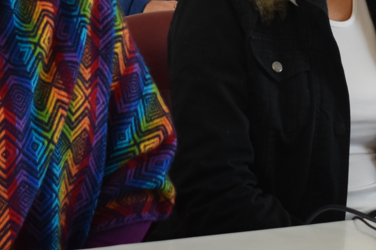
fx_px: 2475
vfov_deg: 5.8
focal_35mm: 237
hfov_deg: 8.7
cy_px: 82
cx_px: 259
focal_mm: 42
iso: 400
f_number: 5
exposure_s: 1/30
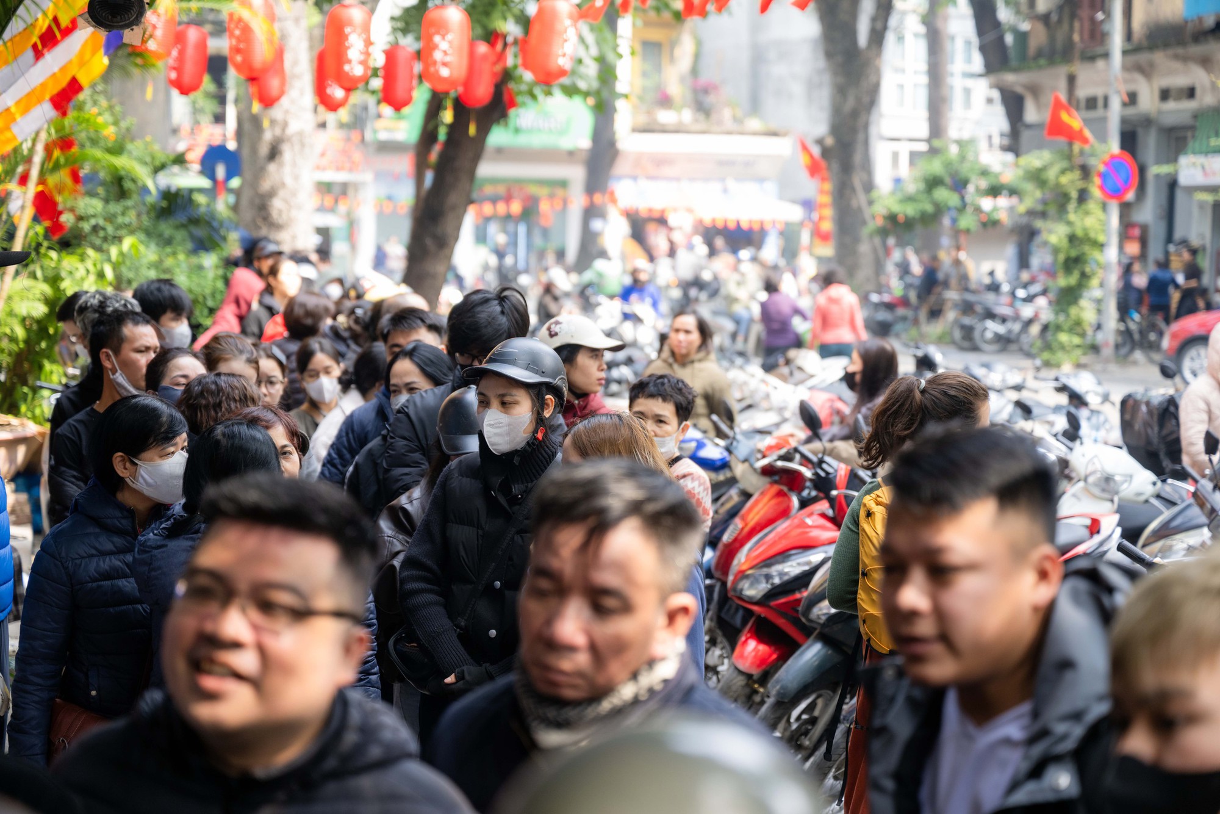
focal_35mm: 70
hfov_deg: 28.8
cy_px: 407
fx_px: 2372
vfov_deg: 19.5
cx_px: 610
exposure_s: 1/320
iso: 320
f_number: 3.2
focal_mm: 70
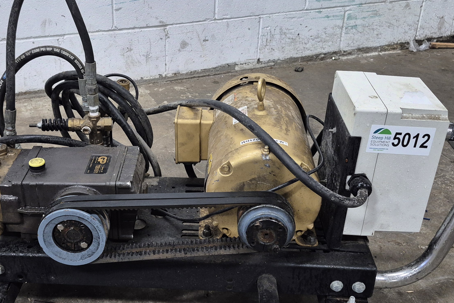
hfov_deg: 45.2
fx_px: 542
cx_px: 187
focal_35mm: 43
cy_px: 133
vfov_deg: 31.2
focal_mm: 5.4
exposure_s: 1/120
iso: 400
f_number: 1.8
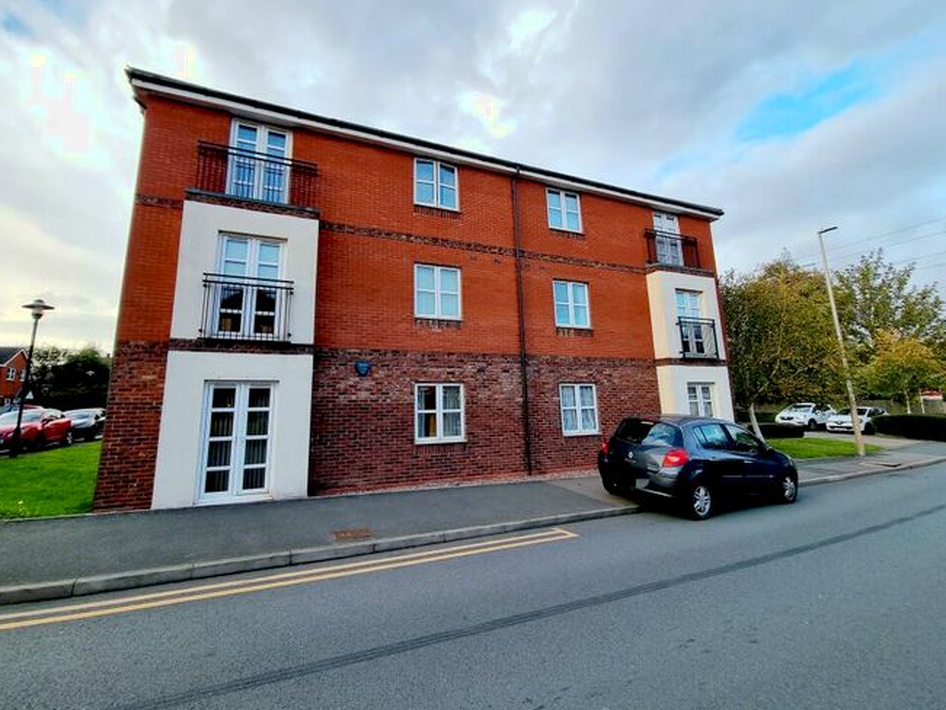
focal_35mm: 14
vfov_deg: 85.6
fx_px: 383
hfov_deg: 101.9
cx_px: 444
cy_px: 332
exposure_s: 1/476
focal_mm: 2.2
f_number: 2.2
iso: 50
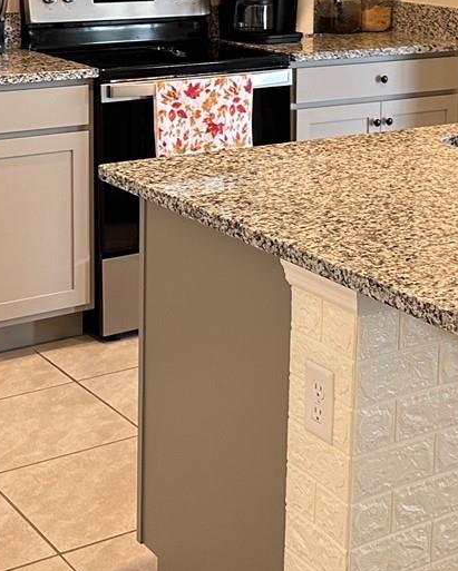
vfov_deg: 25.5
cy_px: 95
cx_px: 308
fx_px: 1236
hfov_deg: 20.9
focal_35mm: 73
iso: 200
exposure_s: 1/60
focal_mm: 6.86
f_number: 1.78
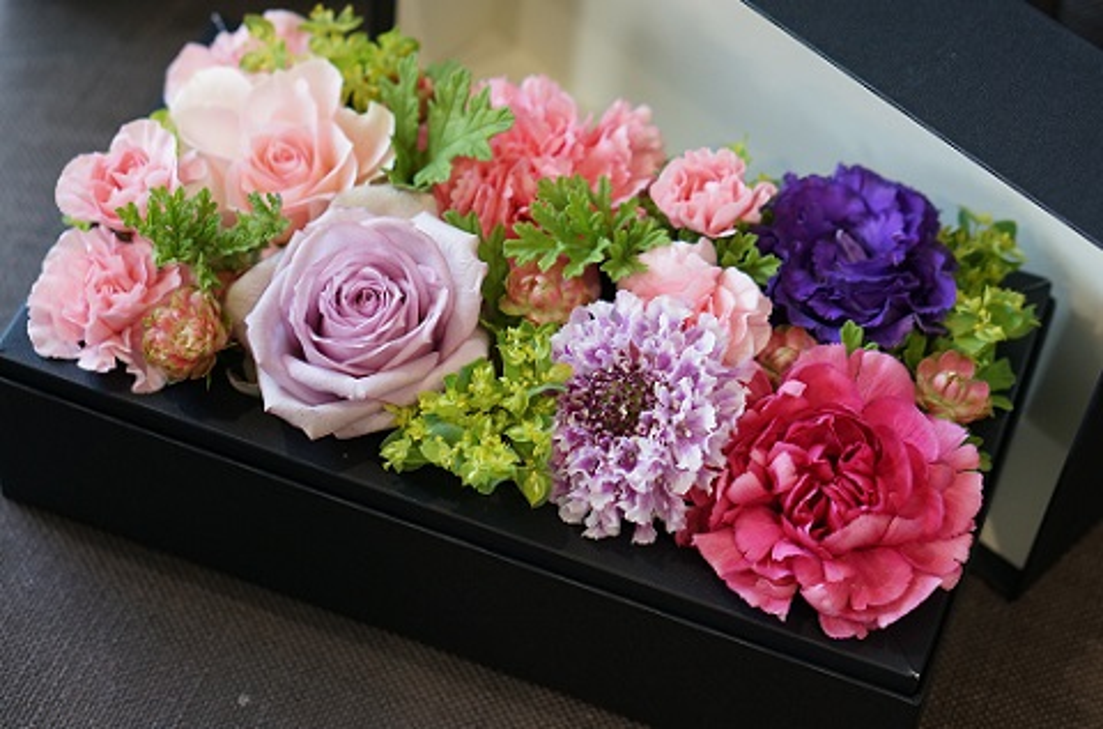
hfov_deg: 27.1
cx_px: 552
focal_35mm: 75
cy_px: 364
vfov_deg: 18.1
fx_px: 2291
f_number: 2.8
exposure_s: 1/80
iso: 640
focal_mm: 50
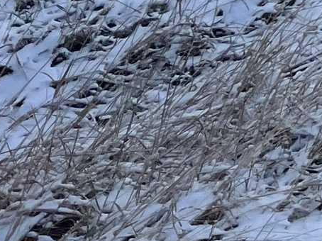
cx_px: 1067
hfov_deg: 8.6
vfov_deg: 7.7
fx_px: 1636
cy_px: -367
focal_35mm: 176
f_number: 1.6
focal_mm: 5.1
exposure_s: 1/628
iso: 50
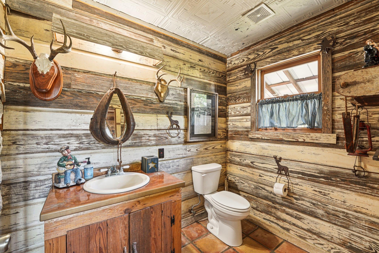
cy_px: 126
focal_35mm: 14
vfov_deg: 81.2
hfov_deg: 104.3
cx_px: 190
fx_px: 147
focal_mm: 14
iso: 400
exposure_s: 1/5
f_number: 8
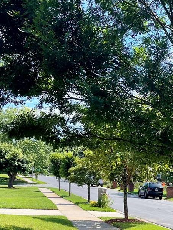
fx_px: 426
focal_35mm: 64
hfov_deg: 21.9
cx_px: 184
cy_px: 230
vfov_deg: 28.4
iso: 32
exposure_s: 1/1475
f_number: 1.6
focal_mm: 5.1
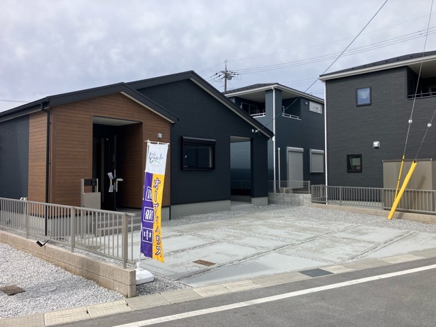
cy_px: 164
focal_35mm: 28
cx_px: 218
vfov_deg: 49.7
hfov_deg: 63.4
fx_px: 353
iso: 32
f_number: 1.8
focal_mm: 3.99
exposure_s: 1/2088
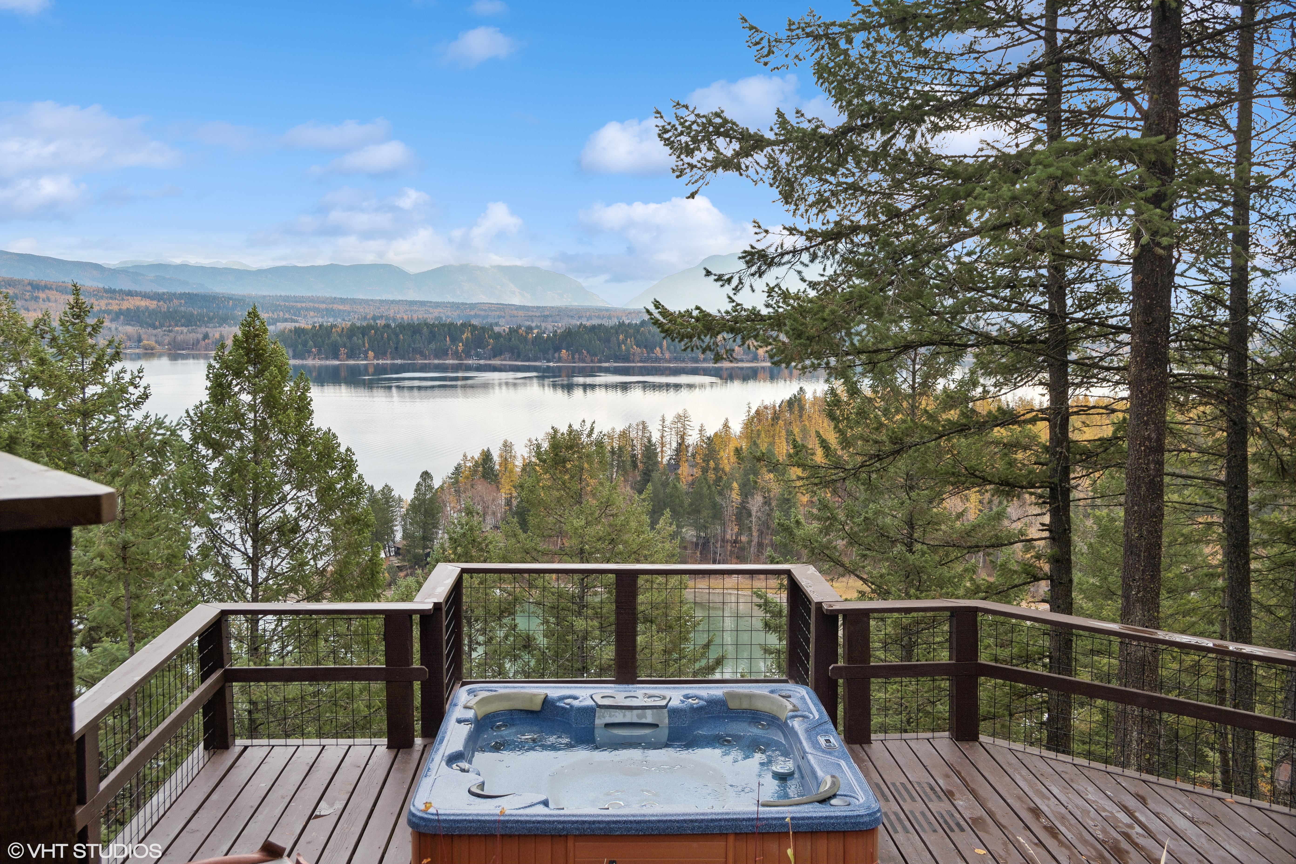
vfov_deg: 36.9
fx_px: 1296
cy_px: 432
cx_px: 648
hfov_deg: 53.1
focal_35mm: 36
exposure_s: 1/320
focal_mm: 24
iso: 100
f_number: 6.3
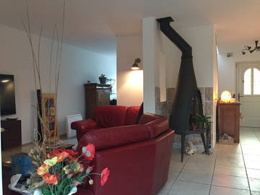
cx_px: 130
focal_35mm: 29
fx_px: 218
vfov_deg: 48.2
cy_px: 98
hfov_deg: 61.7
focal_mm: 4.15
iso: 250
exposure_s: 1/20
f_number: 2.2
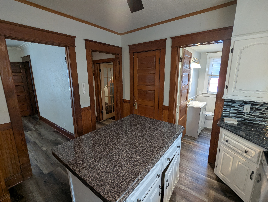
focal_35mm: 16
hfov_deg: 94.4
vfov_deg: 78.2
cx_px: 134
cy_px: 101
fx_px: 124
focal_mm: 2.35
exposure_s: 1/40
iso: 59
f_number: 2.2
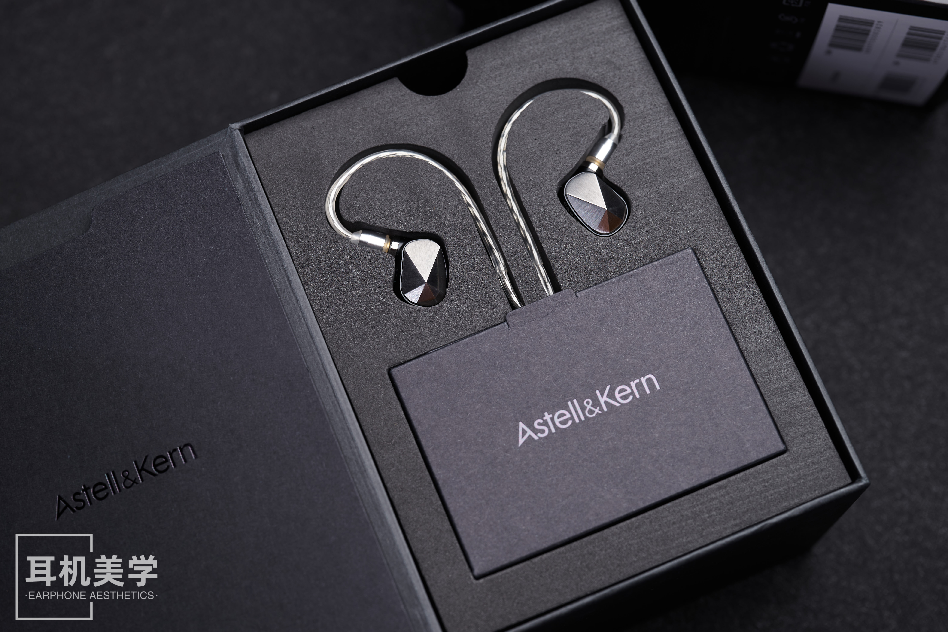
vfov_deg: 19.5
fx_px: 1843
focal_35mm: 70
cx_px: 474
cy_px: 316
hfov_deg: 28.8
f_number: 5
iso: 100
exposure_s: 1/20
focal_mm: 70
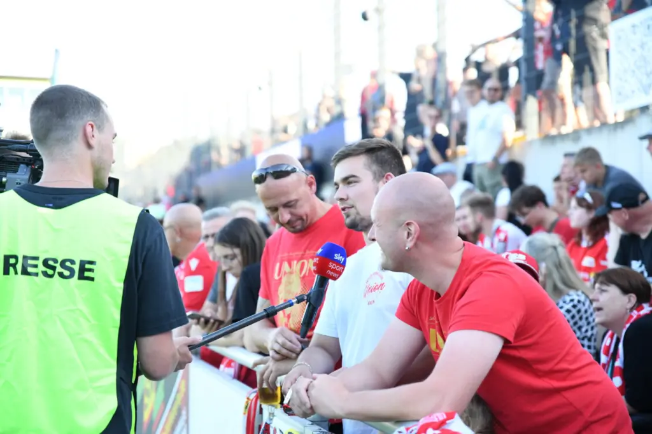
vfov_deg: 19.4
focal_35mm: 70
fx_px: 1267
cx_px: 326
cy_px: 217
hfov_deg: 28.9
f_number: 2.8
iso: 1400
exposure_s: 1/1250
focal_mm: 70
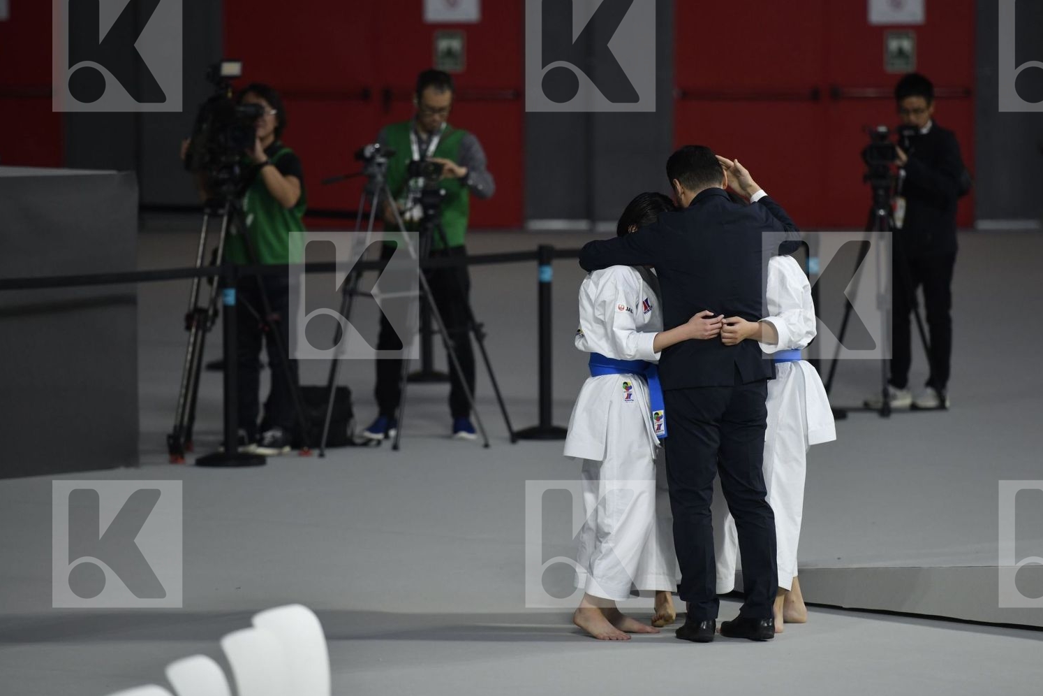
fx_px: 6982
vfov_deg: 5.7
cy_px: 296
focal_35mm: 241
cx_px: 591
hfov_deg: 8.5
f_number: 2.8
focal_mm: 200
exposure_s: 1/320
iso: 800
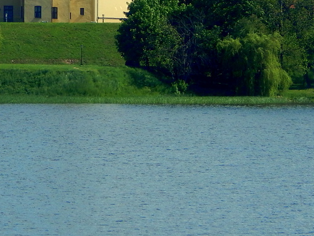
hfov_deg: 5.4
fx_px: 3312
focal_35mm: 365
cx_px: 66
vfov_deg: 4.1
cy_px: -37
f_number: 4.8
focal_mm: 23.4
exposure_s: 1/800
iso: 125
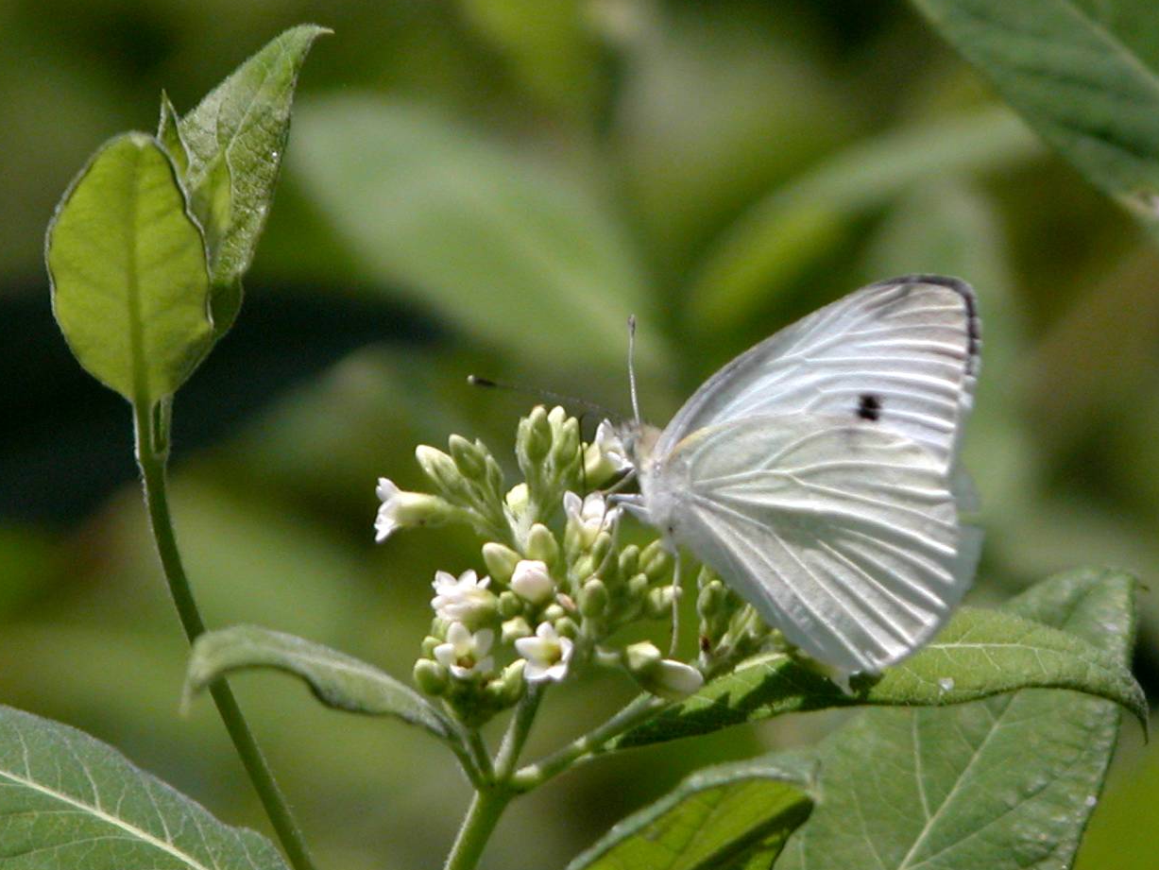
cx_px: 593
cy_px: 423
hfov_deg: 6.8
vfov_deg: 5.1
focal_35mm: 292
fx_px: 9780
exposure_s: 1/2000
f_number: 4.2
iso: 100
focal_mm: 71.2
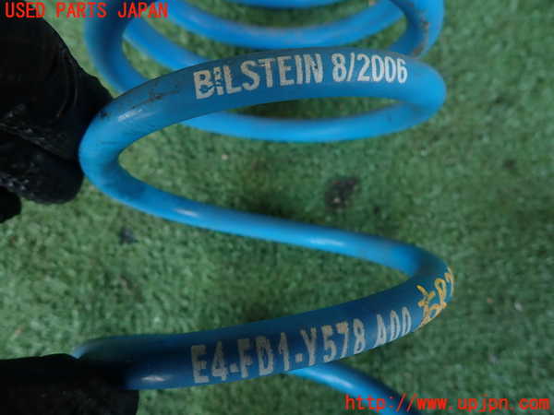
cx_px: 277
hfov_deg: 69.4
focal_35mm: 25
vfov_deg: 54.9
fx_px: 400
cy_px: 208
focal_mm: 4.5
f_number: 2
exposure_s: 1/60
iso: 100
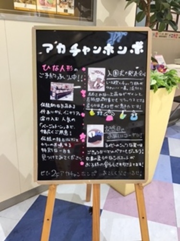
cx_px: 90
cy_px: 120
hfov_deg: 45.4
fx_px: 215
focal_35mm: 31
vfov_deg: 58.4
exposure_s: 1/30
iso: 50
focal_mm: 3.3
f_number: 2.4
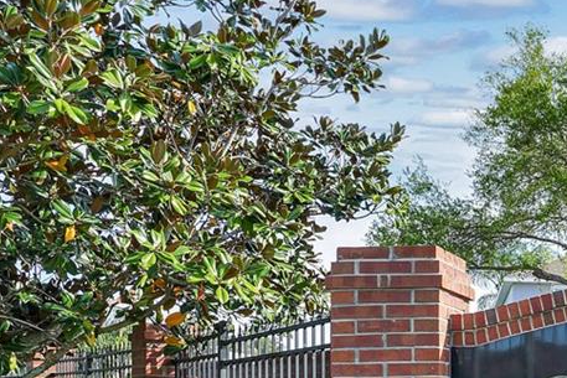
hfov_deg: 28.6
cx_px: 751
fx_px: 882
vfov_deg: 22.0
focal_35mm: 56
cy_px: 475
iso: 100
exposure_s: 1/100
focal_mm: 16
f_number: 7.1
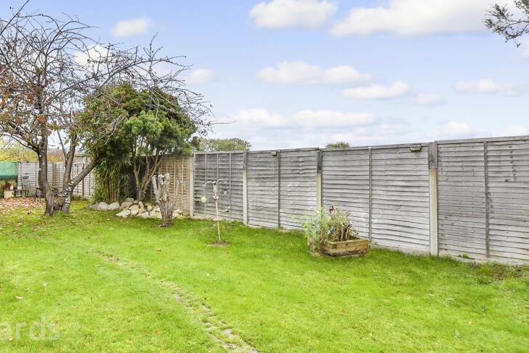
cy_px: 160
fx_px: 309
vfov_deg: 59.4
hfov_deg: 78.5
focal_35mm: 21
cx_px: 175
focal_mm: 10
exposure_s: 1/125
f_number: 8
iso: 320
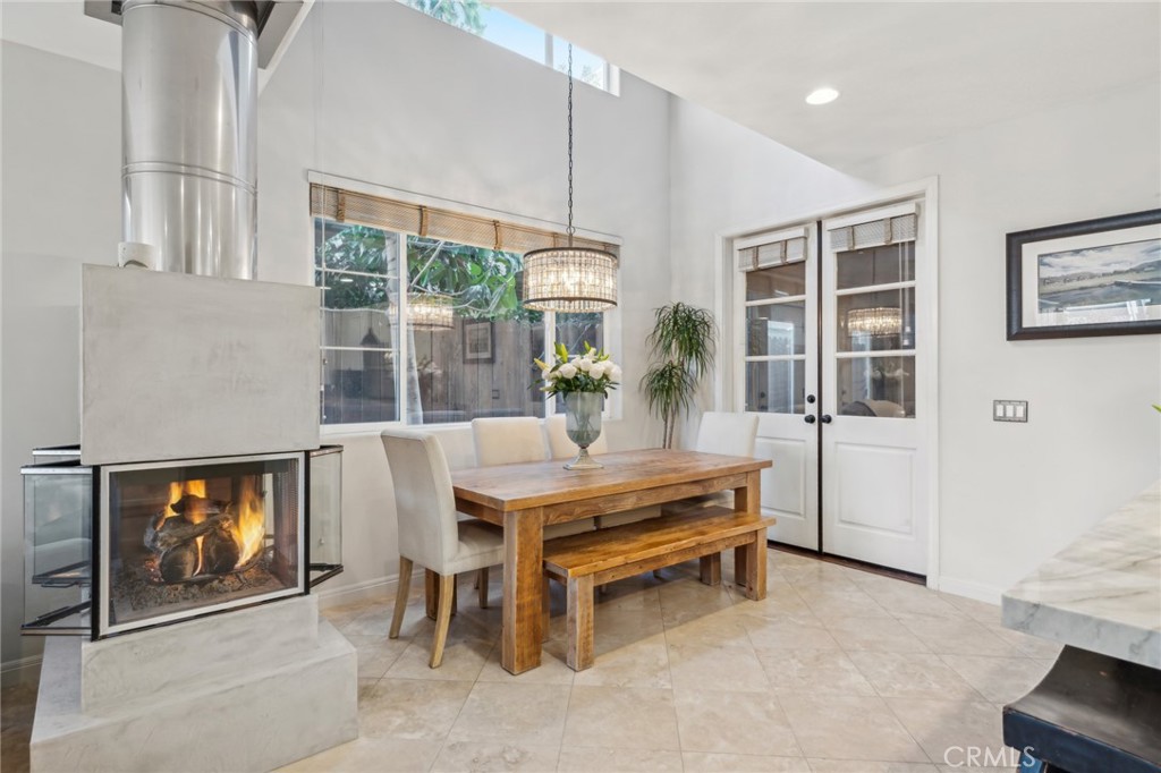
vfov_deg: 67.3
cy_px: 386
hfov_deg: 90.0
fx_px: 580
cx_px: 580
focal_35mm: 18
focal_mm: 18
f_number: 9
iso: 200
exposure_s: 1/5
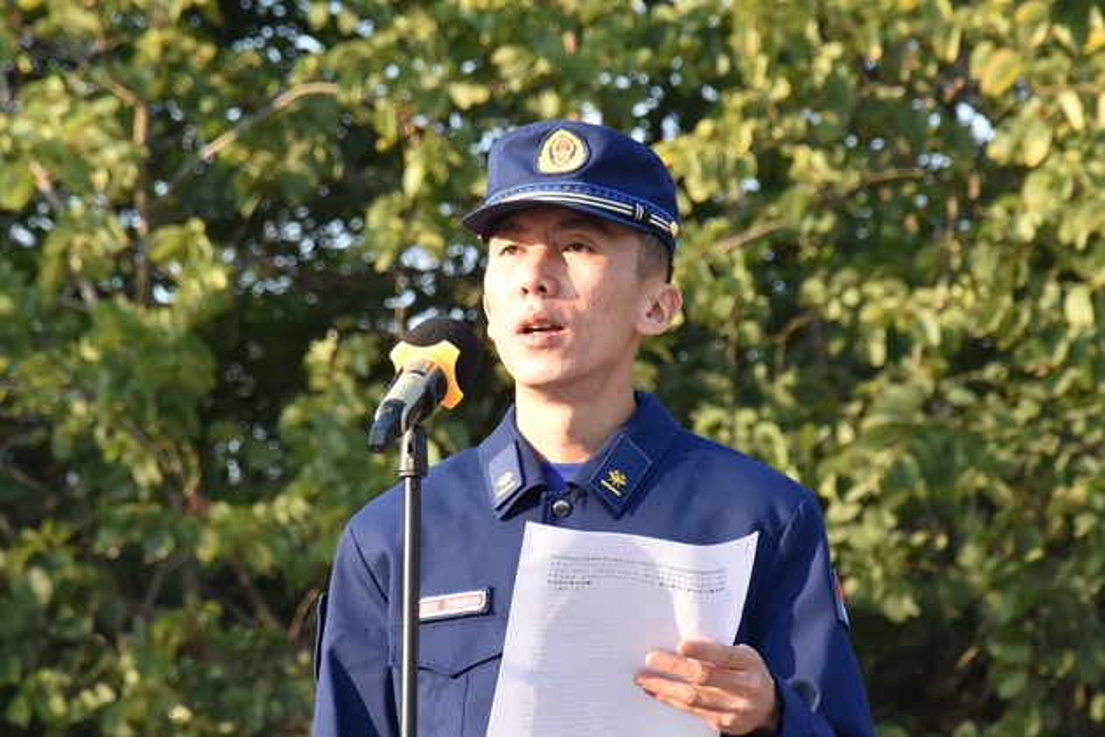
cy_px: 368
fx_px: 4834
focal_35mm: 158
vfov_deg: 8.7
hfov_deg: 13.0
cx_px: 552
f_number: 8
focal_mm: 105
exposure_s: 1/500
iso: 800
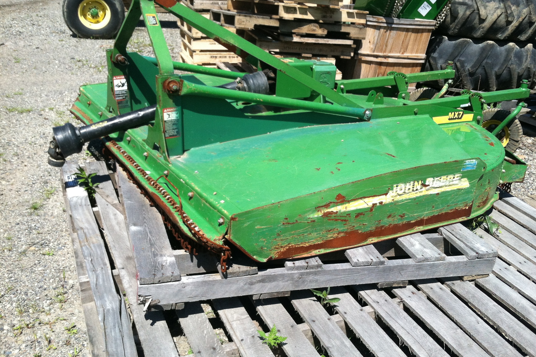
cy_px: 173
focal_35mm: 37
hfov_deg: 51.9
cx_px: 273
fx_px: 551
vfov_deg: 35.9
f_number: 2.8
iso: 80
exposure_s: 1/1200
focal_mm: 3.85
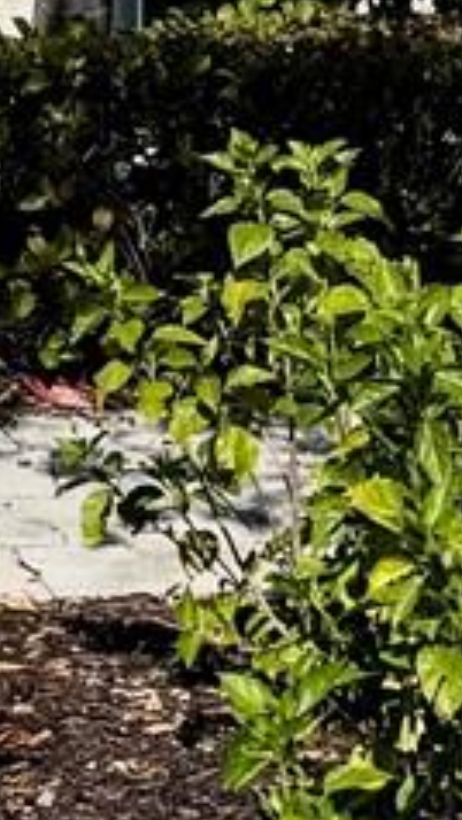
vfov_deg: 11.2
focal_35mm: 176
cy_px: -742
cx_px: -724
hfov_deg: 6.5
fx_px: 3830
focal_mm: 6.76
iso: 64
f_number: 1.78
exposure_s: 1/12346
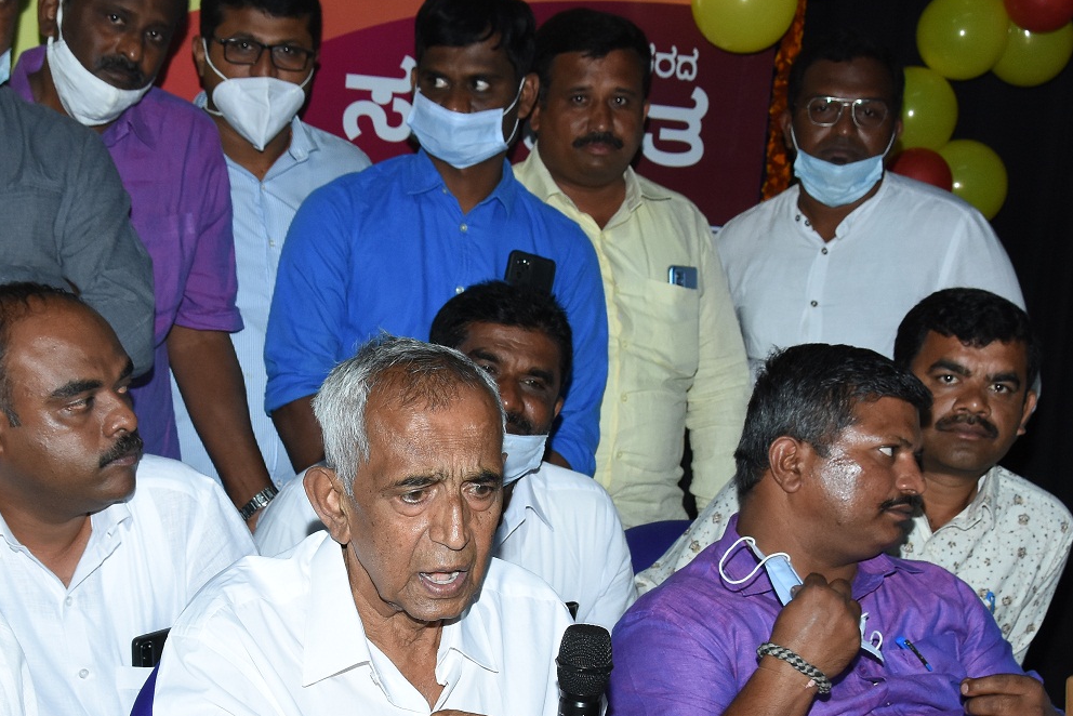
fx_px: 2352
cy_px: 568
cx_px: 419
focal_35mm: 79
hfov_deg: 25.6
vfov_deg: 17.2
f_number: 8
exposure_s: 1/160
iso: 1000
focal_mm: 29
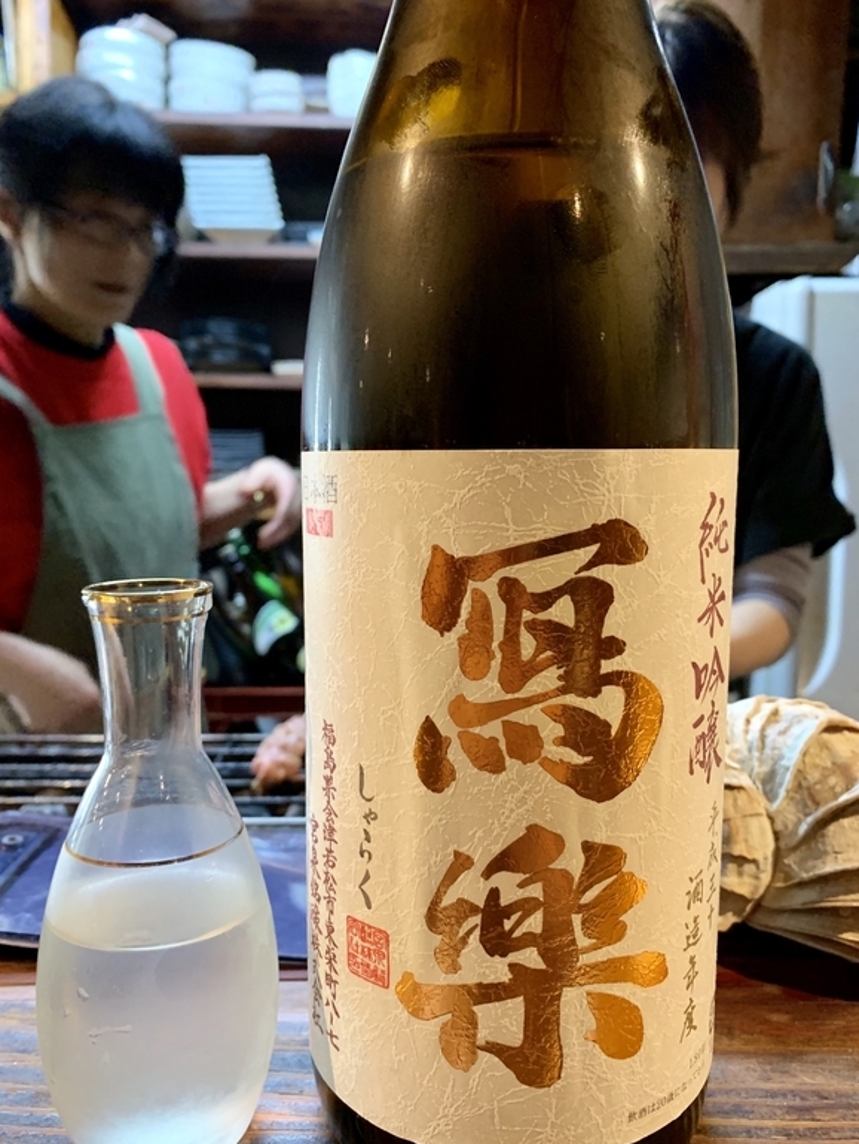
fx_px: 893
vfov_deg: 65.3
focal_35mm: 27
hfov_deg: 51.4
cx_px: 427
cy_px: 584
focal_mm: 4.25
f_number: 1.8
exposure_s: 1/25
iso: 320
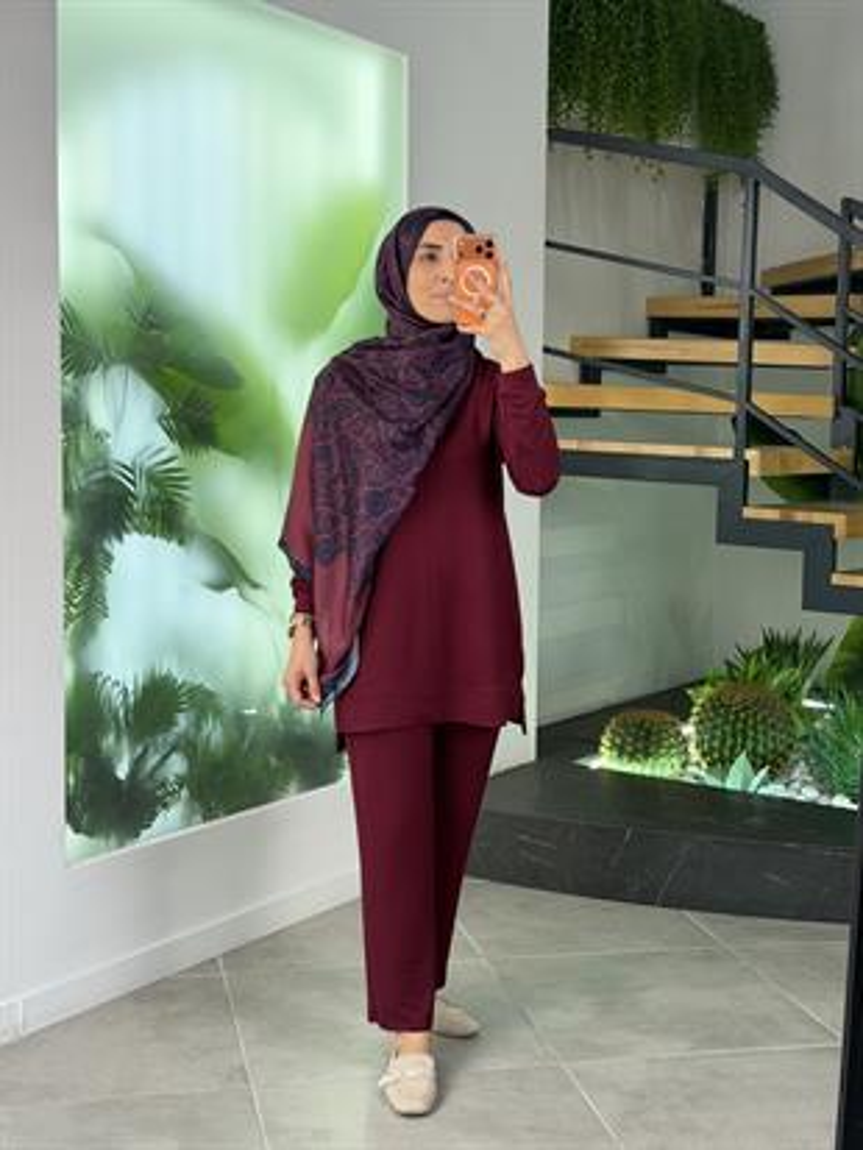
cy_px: 575
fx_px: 1595
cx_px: 432
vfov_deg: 39.6
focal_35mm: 48
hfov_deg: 30.3
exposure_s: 1/121
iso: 50
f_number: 1.78
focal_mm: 6.76
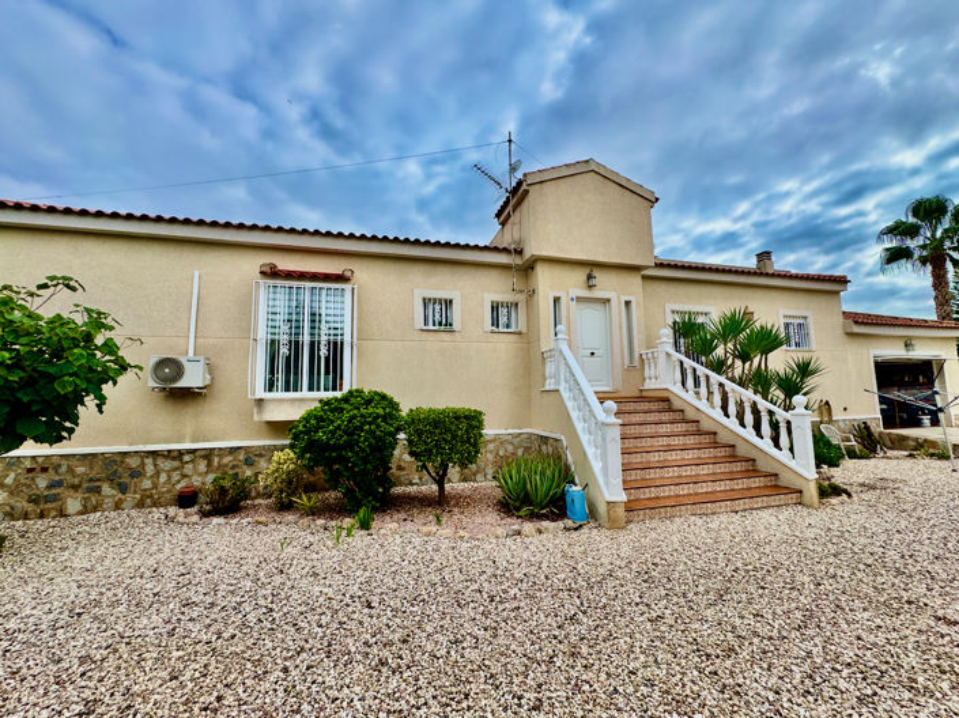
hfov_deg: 102.1
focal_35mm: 14
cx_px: 480
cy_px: 359
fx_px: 388
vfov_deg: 85.6
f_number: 2.2
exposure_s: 1/910
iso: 50
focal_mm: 2.22
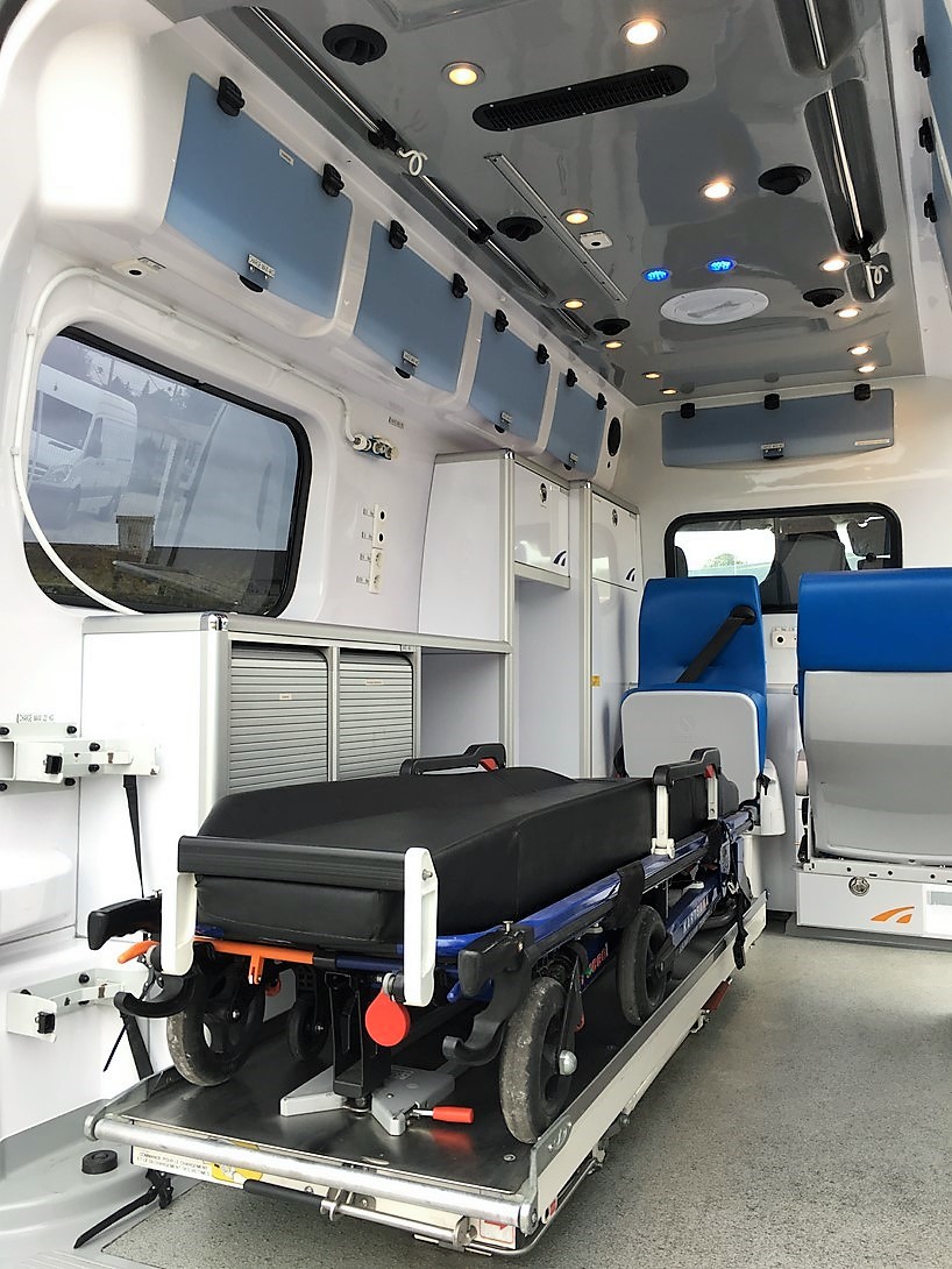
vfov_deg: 61.6
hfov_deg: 48.2
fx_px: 1063
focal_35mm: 29
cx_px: 476
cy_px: 634
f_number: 2.2
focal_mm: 4.15
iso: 32
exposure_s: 1/100
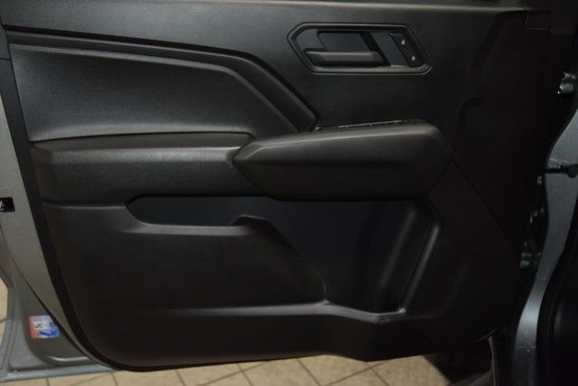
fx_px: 578
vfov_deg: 36.9
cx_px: 289
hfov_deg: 53.1
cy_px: 193
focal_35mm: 36
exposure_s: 1/125
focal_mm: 24
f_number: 3.8
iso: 1600
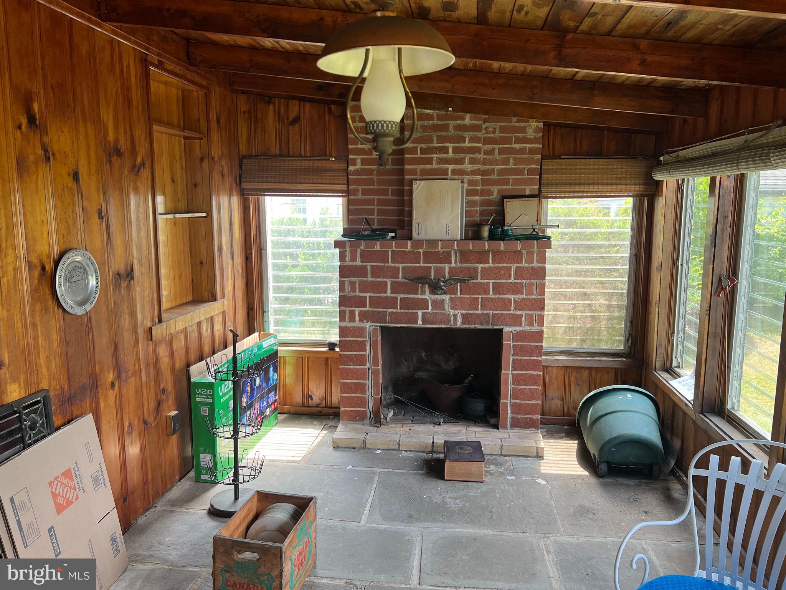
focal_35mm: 26
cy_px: 295
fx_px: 590
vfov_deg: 53.1
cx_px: 393
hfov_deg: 67.3
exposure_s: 1/121
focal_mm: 5.7
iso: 50
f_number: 1.5
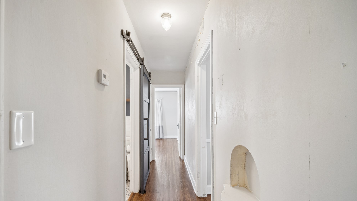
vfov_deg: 70.2
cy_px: 115
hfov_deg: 103.0
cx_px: 175
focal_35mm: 15
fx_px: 142
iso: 640
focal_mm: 14
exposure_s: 1/10
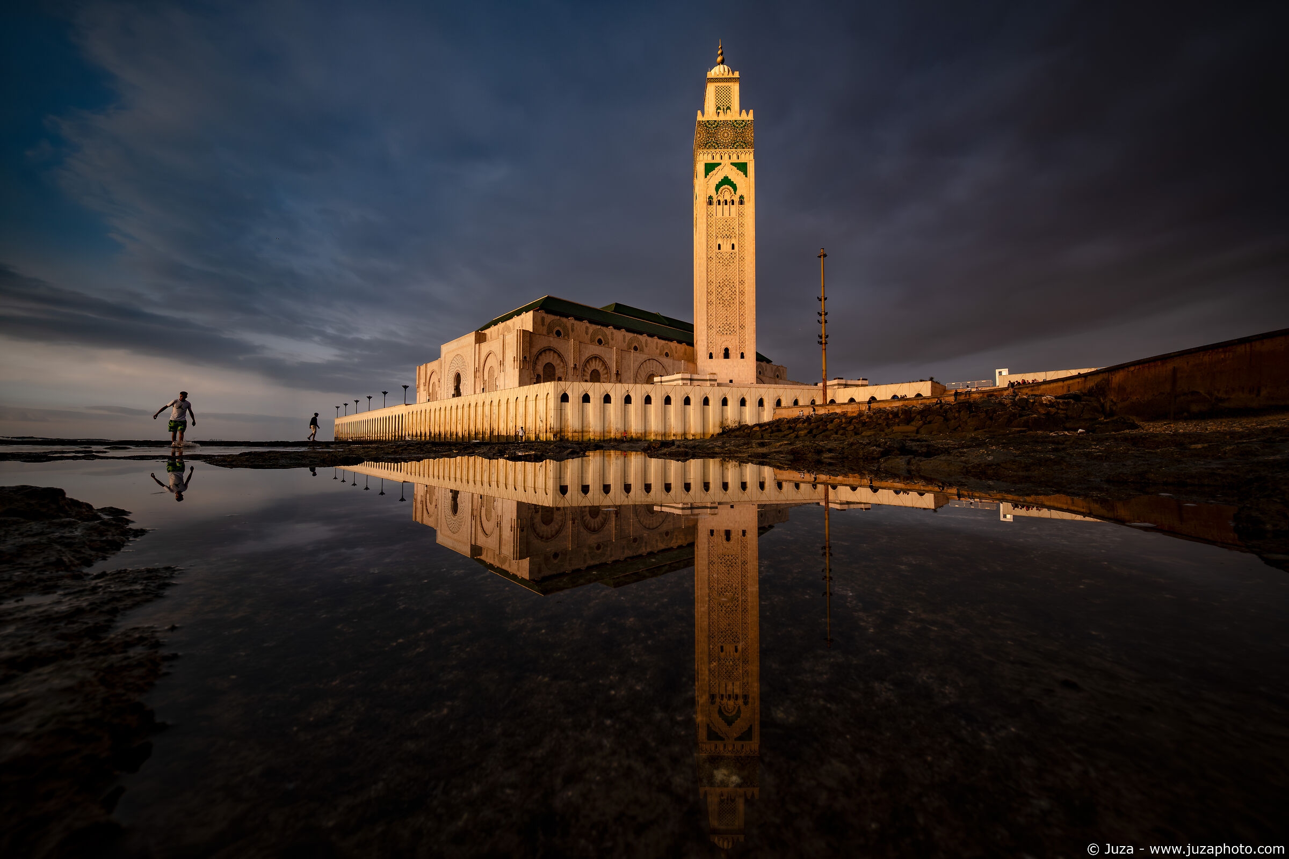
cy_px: 430
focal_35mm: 12
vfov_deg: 90.0
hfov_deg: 112.6
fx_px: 430
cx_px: 644
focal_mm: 8
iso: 160
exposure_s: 1/40
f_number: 8
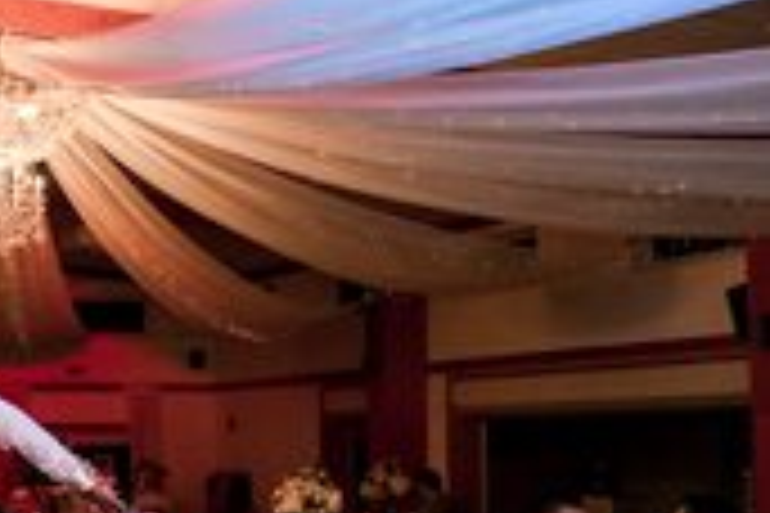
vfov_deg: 22.6
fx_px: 1262
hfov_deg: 29.0
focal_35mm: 59
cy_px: 423
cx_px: -171
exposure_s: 1/400
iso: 3200
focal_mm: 24
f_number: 4.5
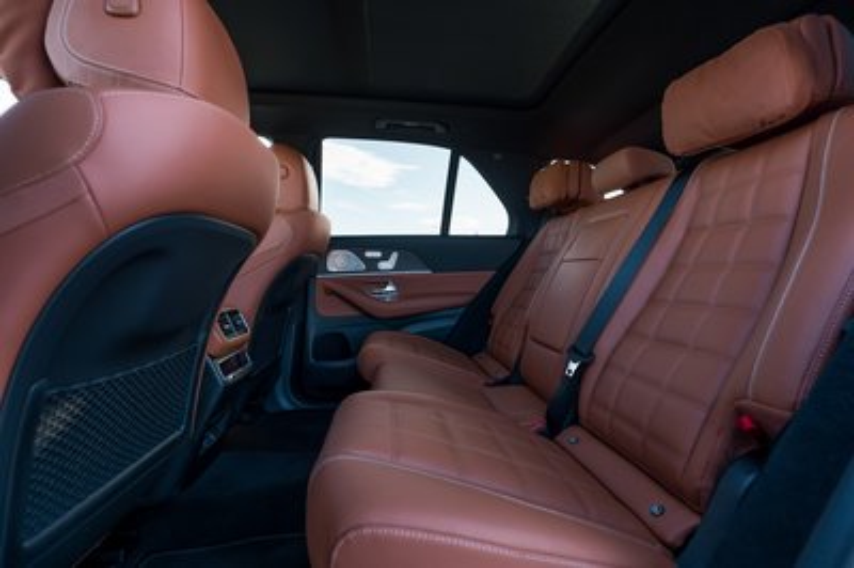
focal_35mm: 16
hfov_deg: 96.8
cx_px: 427
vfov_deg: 73.6
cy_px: 284
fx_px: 379
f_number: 5
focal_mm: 16
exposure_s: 1/125
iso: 250
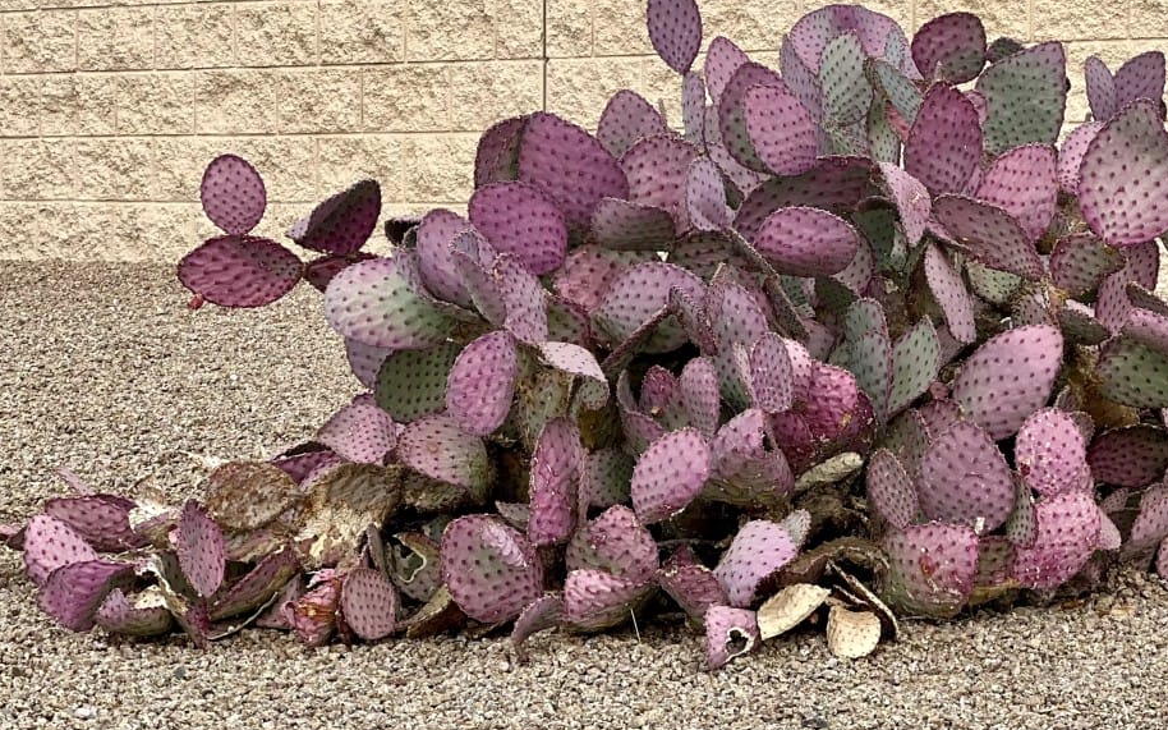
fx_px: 4265
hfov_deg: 15.5
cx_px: 874
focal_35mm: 134
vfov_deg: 9.8
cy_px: 226
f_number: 2.8
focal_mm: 9
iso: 32
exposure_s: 1/340
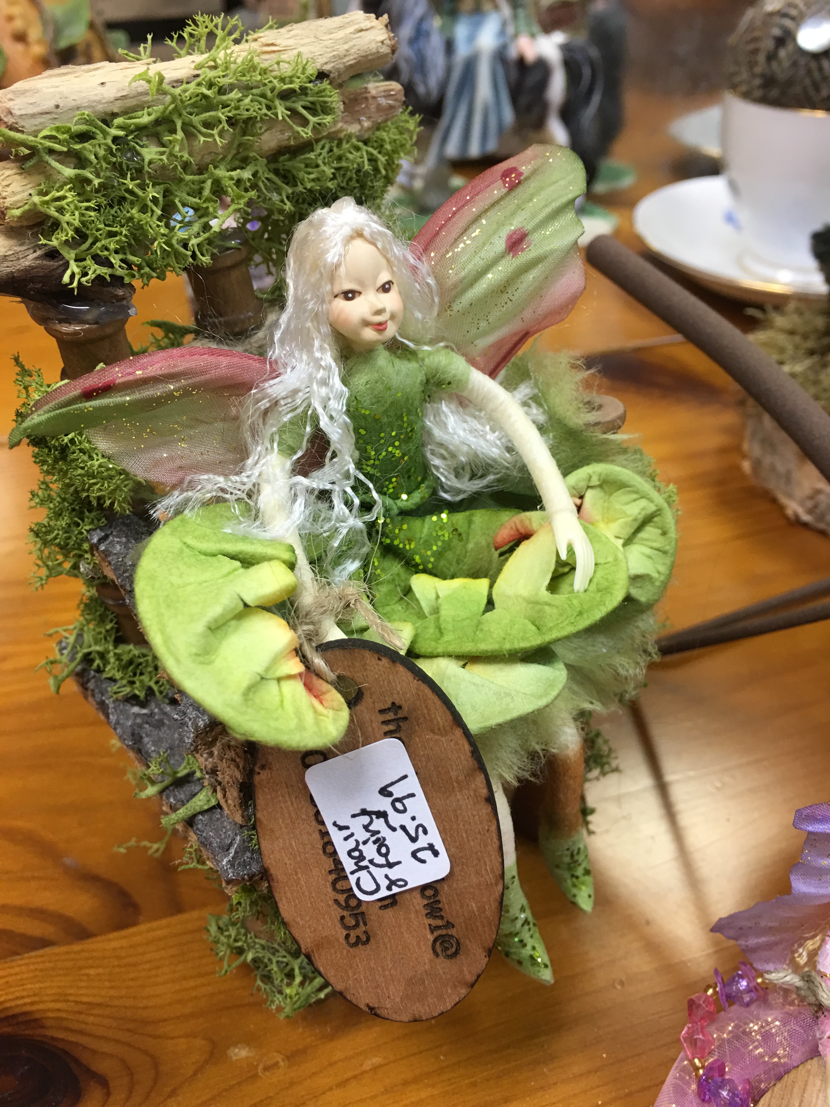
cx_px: 415
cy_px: 554
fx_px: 927
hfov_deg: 48.2
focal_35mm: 29
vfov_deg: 61.7
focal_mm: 4.15
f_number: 2.2
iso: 40
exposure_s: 1/33
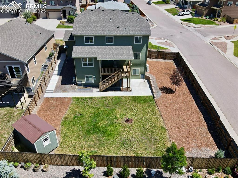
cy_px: 89
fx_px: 165
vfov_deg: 56.8
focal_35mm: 24
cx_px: 119
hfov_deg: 71.6
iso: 140
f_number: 2.8
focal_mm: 4.5
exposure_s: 1/15
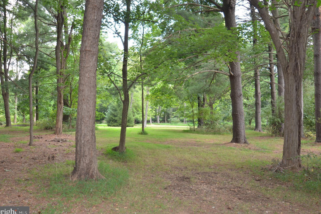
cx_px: 160
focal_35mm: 33
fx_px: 290
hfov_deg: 57.9
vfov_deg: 40.5
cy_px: 108
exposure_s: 1/125
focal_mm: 21
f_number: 4.5
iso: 400
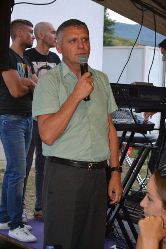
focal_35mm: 82
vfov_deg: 24.6
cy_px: 124
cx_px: 83
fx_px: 570
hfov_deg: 16.6
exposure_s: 1/60
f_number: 5.6
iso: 3200
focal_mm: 55
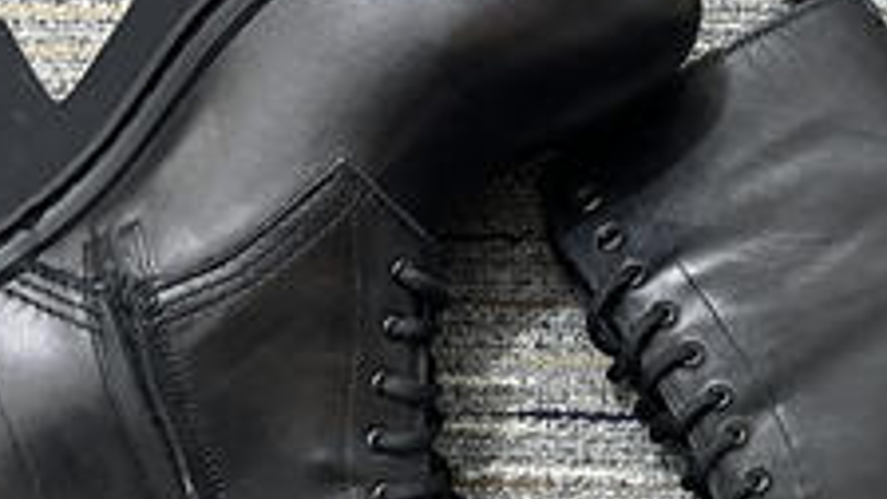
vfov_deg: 14.5
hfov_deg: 25.7
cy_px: 493
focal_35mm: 82
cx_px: 630
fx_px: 1929
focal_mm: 5.1
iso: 400
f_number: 1.6
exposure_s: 1/60
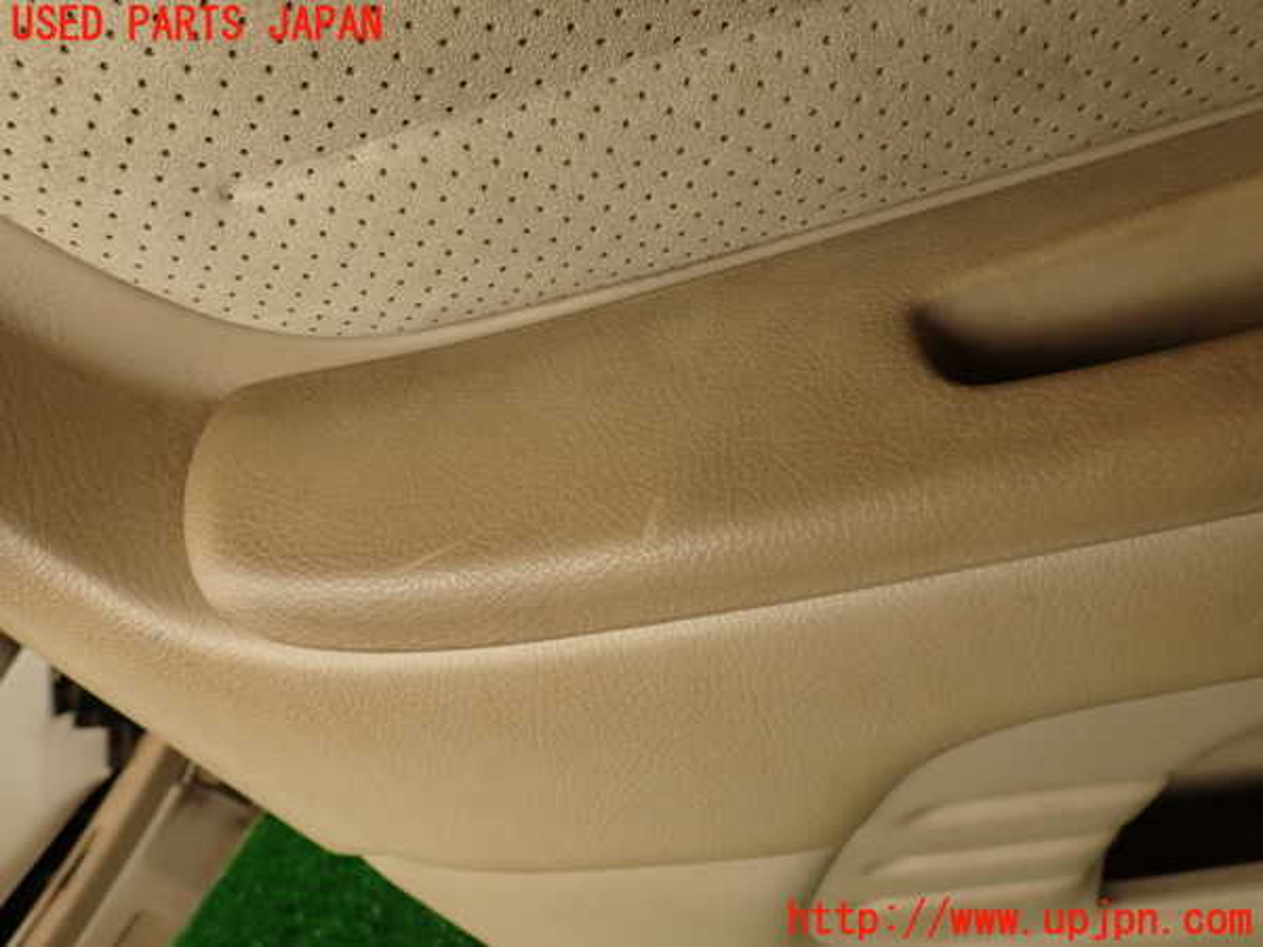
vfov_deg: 54.9
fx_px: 912
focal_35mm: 25
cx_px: 632
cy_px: 474
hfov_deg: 69.4
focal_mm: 4.5
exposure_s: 1/100
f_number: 2.8
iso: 100
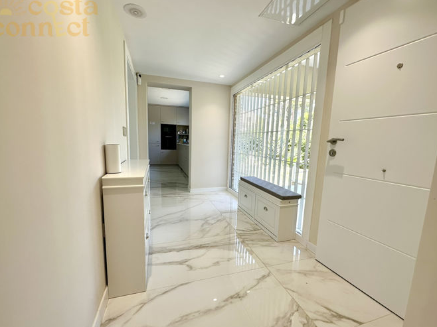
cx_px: 216
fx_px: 189
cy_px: 166
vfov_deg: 81.7
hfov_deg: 98.2
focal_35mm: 15
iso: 40
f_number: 2.2
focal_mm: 2.22
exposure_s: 1/99
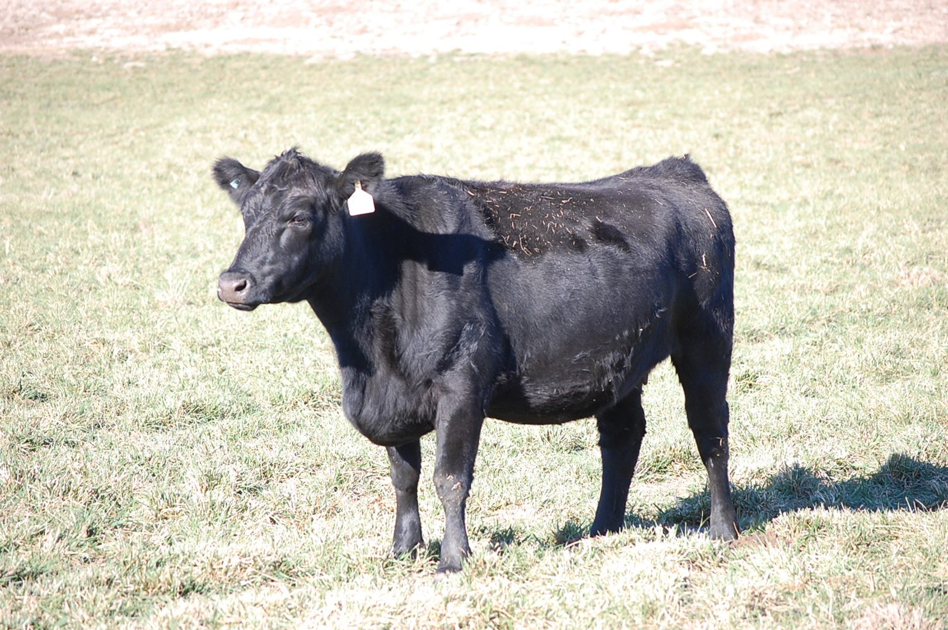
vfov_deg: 8.3
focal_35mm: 165
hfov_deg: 12.5
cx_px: 474
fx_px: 4341
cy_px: 315
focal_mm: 110
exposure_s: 1/500
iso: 400
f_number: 5.6
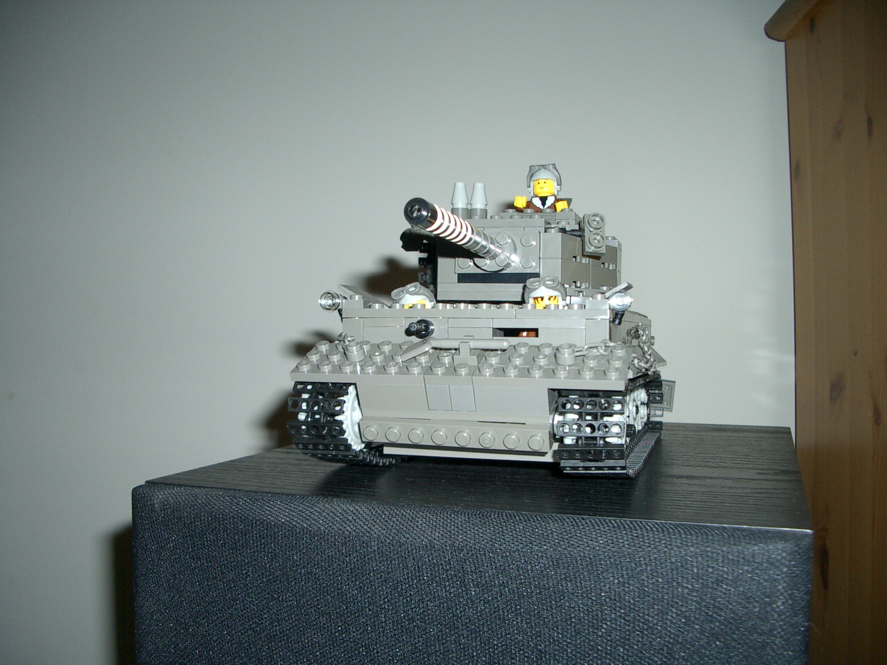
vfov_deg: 40.7
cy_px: 332
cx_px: 444
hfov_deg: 52.6
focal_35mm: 35
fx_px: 897
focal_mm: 5.8
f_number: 2.6
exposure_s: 1/40
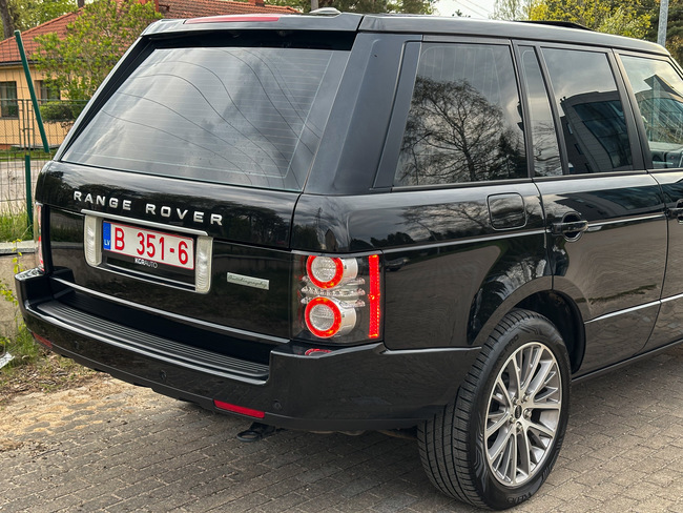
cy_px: 256
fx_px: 947
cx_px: 342
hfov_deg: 39.6
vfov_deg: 30.3
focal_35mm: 48
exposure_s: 1/121
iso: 80
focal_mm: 6.86
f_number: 1.78
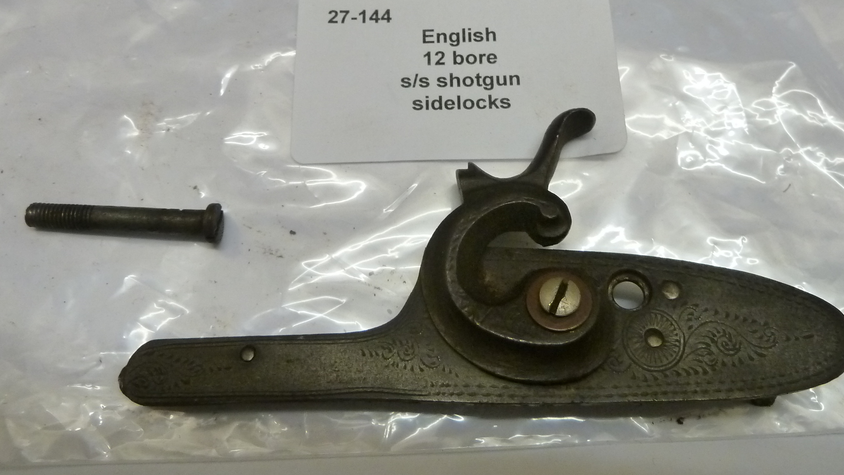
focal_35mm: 34
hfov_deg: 58.0
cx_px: 455
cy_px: 112
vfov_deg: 33.9
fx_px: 761
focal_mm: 4.1
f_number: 3.3
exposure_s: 1/30
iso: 320
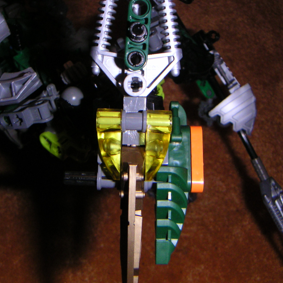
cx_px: 118
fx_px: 444
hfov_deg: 35.3
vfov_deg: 35.4
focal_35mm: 48
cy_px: 137
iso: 200
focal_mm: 5.1
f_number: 6.7
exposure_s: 1/45
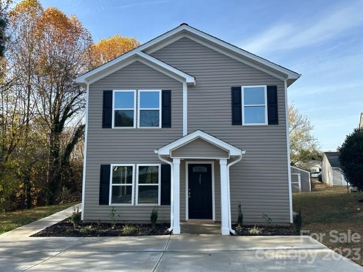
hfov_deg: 71.6
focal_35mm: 24
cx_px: 182
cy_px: 136
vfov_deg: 56.8
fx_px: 252
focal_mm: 6.86
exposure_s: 1/1664
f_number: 1.78
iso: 80
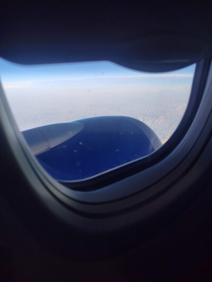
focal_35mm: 23
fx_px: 188
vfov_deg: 73.9
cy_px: 141
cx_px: 106
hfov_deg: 58.9
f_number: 1.8
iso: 100
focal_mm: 5.56
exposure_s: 1/612
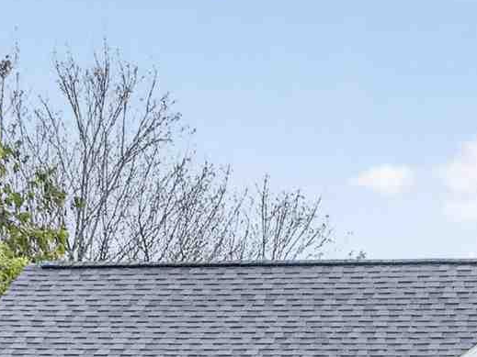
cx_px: 520
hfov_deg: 13.6
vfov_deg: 9.5
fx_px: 1956
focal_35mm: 142
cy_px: 808
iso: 400
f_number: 2.8
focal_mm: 12.29
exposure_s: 1/160
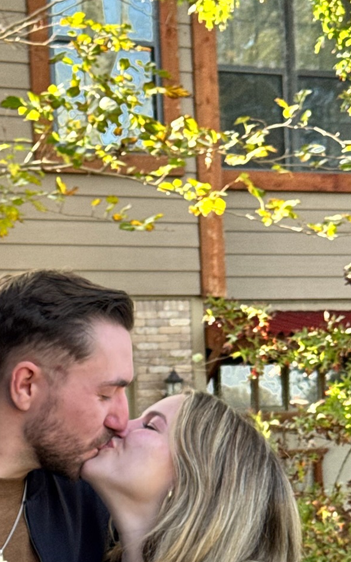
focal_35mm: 110
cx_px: 92
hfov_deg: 11.9
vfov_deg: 18.5
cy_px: 533
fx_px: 1683
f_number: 1.78
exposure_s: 1/340
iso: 64
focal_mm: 6.76
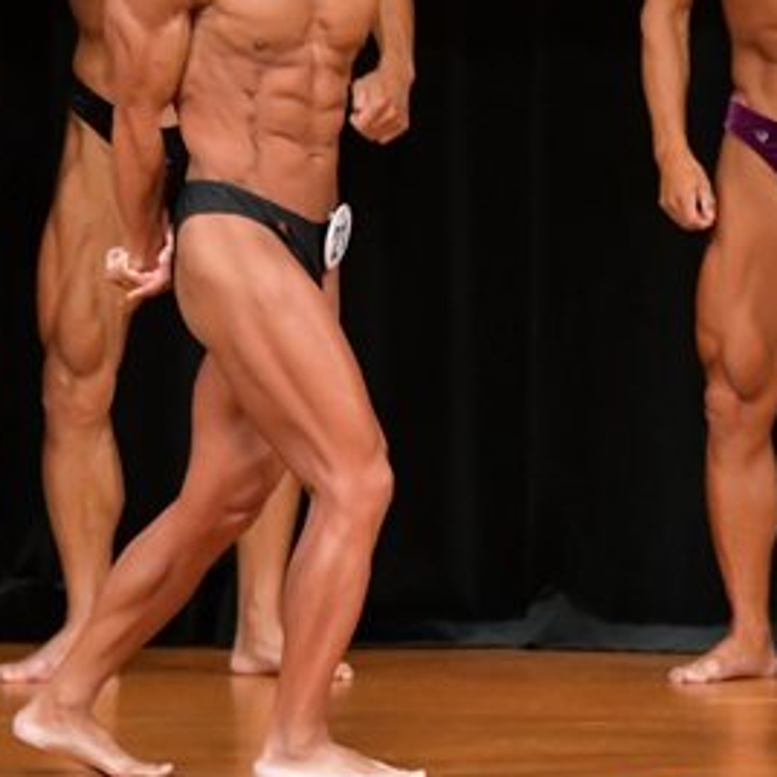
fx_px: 16837
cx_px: 848
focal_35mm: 663
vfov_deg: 2.6
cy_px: 299
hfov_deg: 2.6
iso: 5000
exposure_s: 1/400
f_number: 5.6
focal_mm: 180
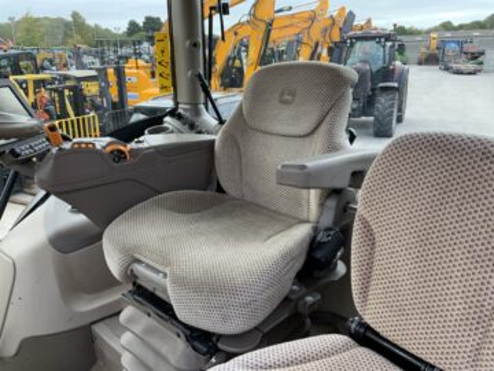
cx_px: 247
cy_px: 186
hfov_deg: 61.7
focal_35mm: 29
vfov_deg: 48.2
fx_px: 414
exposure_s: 1/122
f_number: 1.8
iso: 20
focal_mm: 3
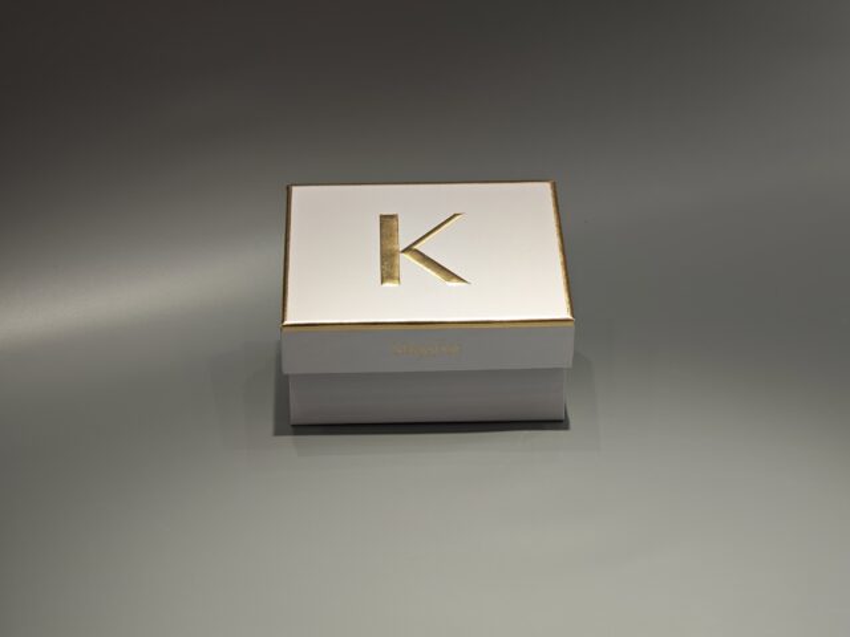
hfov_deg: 26.0
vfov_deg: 19.6
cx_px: 425
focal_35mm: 75
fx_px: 1842
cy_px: 318
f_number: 2
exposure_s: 1/100
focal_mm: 10.1
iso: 100
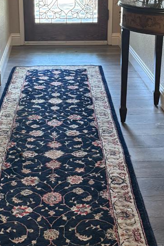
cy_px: 79
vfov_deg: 29.4
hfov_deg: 20.0
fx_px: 464
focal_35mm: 68
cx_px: 81
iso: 320
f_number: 1.78
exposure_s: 1/60
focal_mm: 6.76
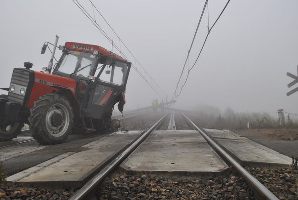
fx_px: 299
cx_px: 149
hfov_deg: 53.0
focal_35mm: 36
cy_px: 100
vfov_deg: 37.0
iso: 100
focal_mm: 24
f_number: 5.6
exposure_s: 1/125
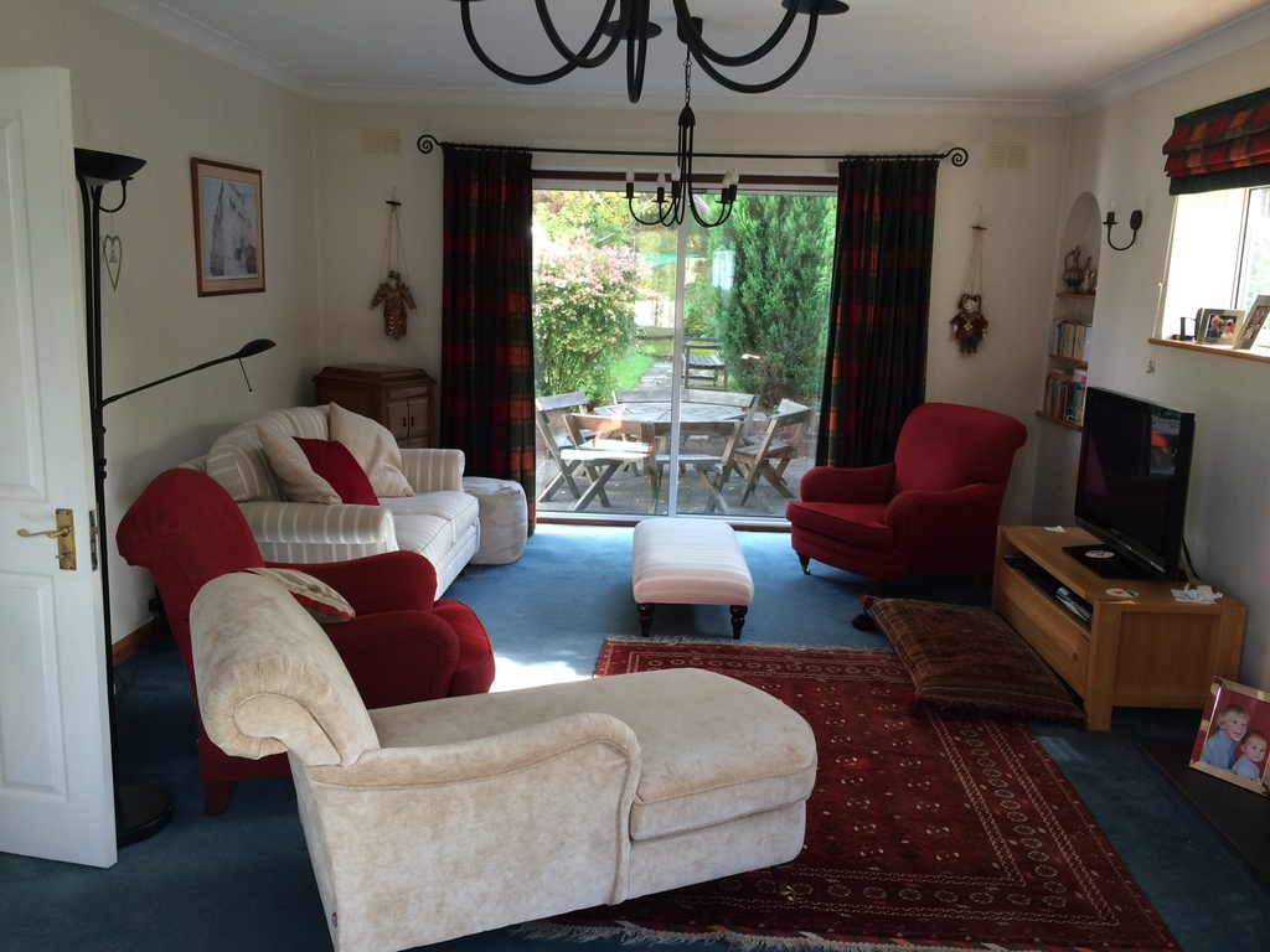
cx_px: 635
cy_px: 476
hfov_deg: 61.7
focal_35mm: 29
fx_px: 1064
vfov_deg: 48.2
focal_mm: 4.15
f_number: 2.2
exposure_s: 1/33
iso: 50
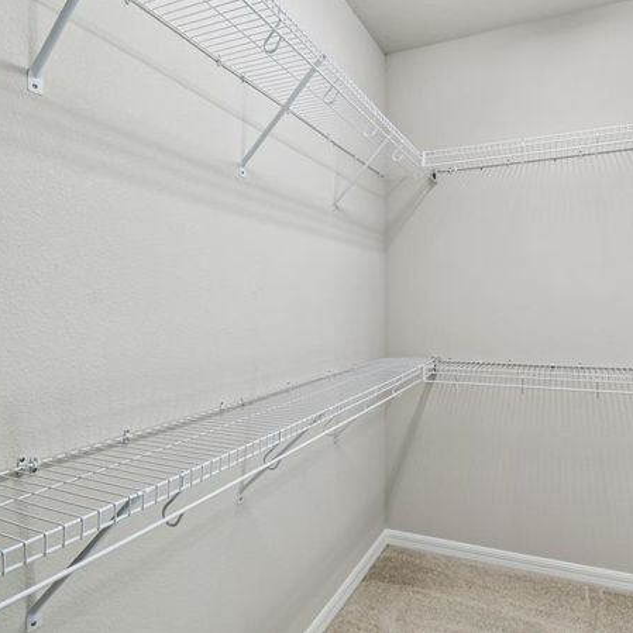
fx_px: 414
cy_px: 305
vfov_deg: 74.8
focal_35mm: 20
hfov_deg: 73.7
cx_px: 391
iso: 100
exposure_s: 1/25
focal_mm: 10
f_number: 7.1
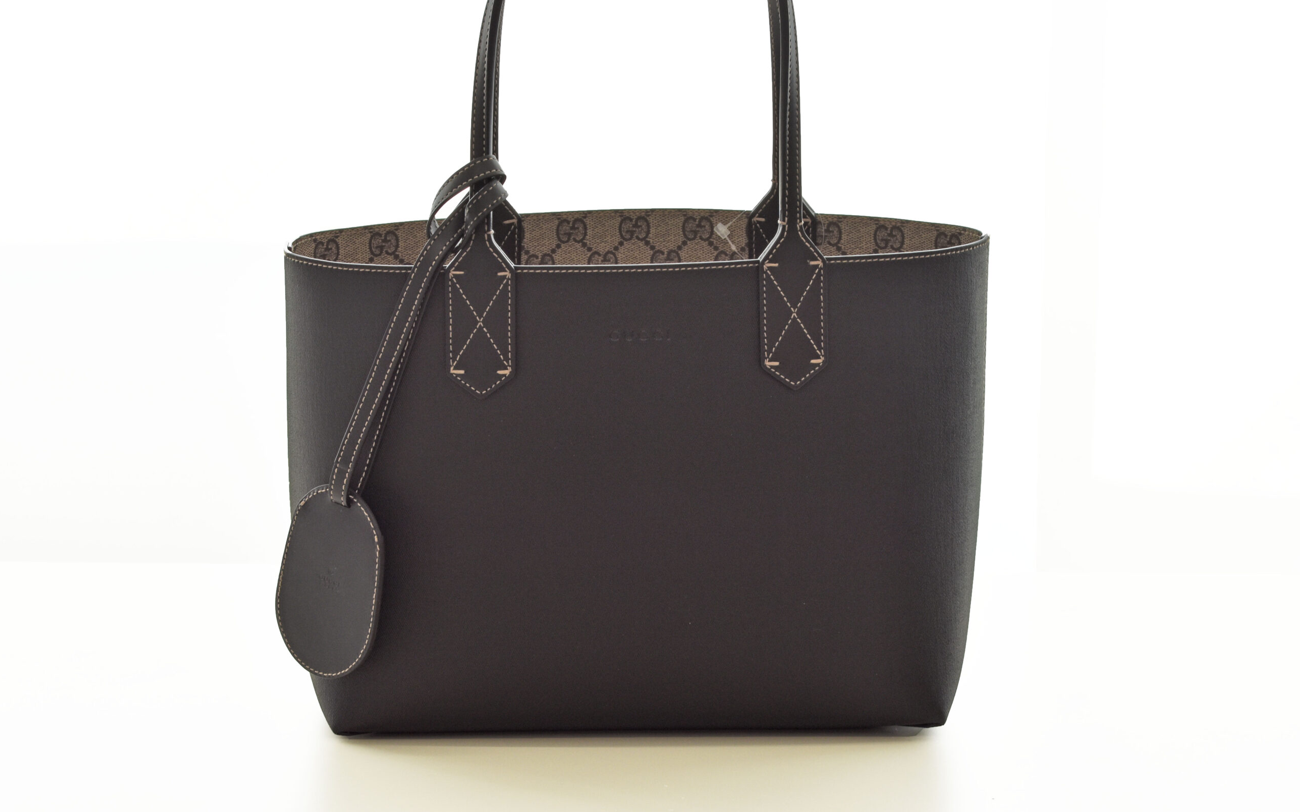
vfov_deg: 9.5
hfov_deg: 15.1
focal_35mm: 138
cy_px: 400
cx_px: 650
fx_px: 4889
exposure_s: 1/30
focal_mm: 90
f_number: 13
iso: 100
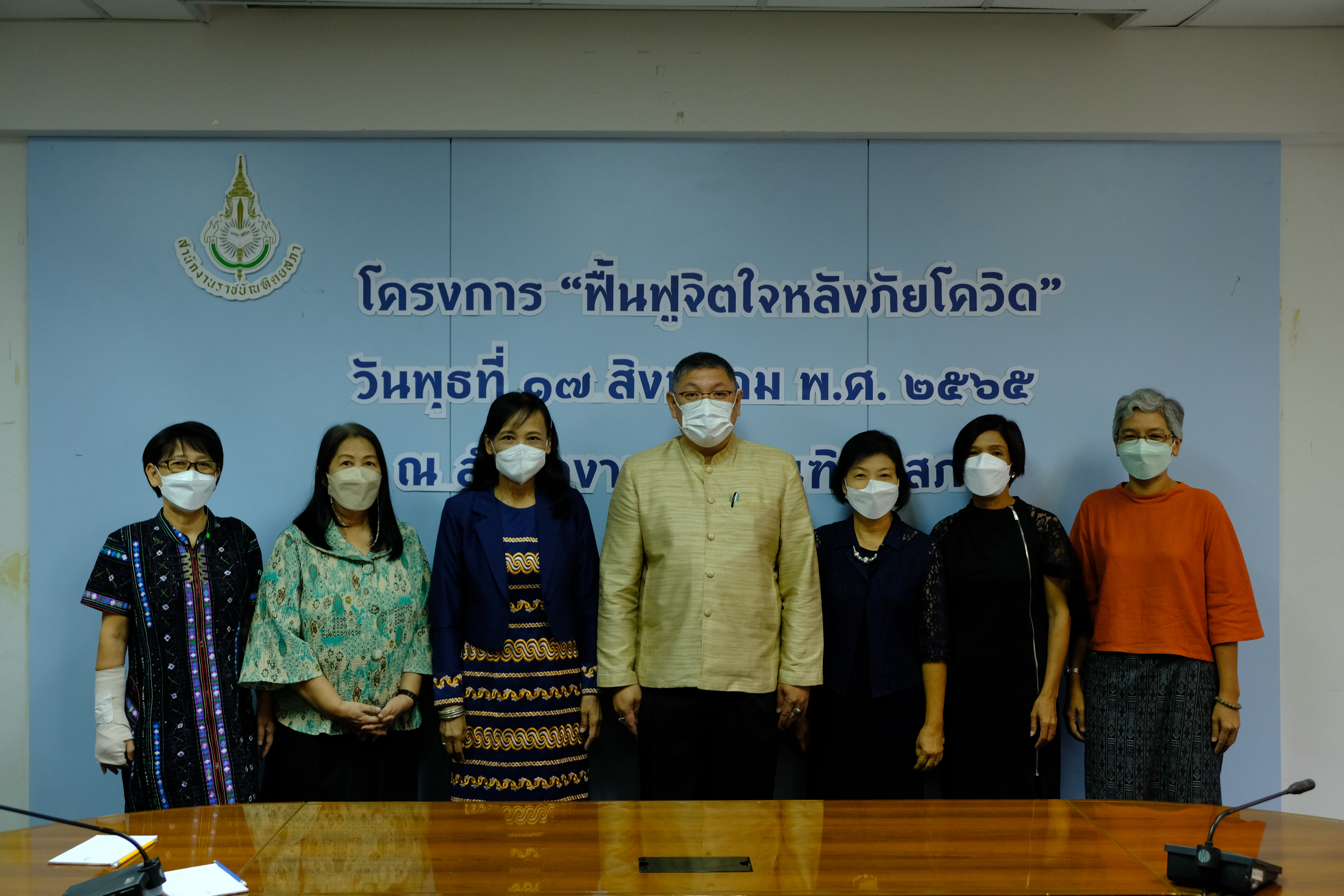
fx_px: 1493
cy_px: 448
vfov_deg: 33.4
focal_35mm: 40
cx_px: 672
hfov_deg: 48.5
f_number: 4
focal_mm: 26.5
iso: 1600
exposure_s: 1/50
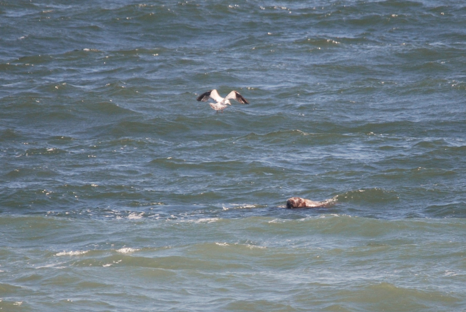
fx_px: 9719
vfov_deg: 1.8
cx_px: 233
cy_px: 156
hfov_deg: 2.7
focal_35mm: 750
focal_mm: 500
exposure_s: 1/500
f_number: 6.3
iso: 200
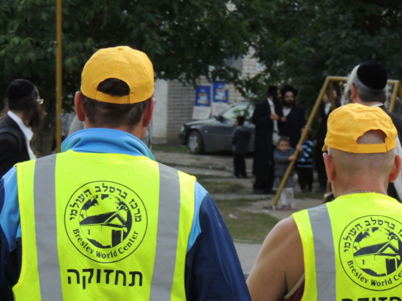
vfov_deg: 8.6
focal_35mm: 173
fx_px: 2009
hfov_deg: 11.4
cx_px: 246
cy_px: 232
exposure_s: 1/400
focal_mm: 18.7
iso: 250
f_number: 4.2
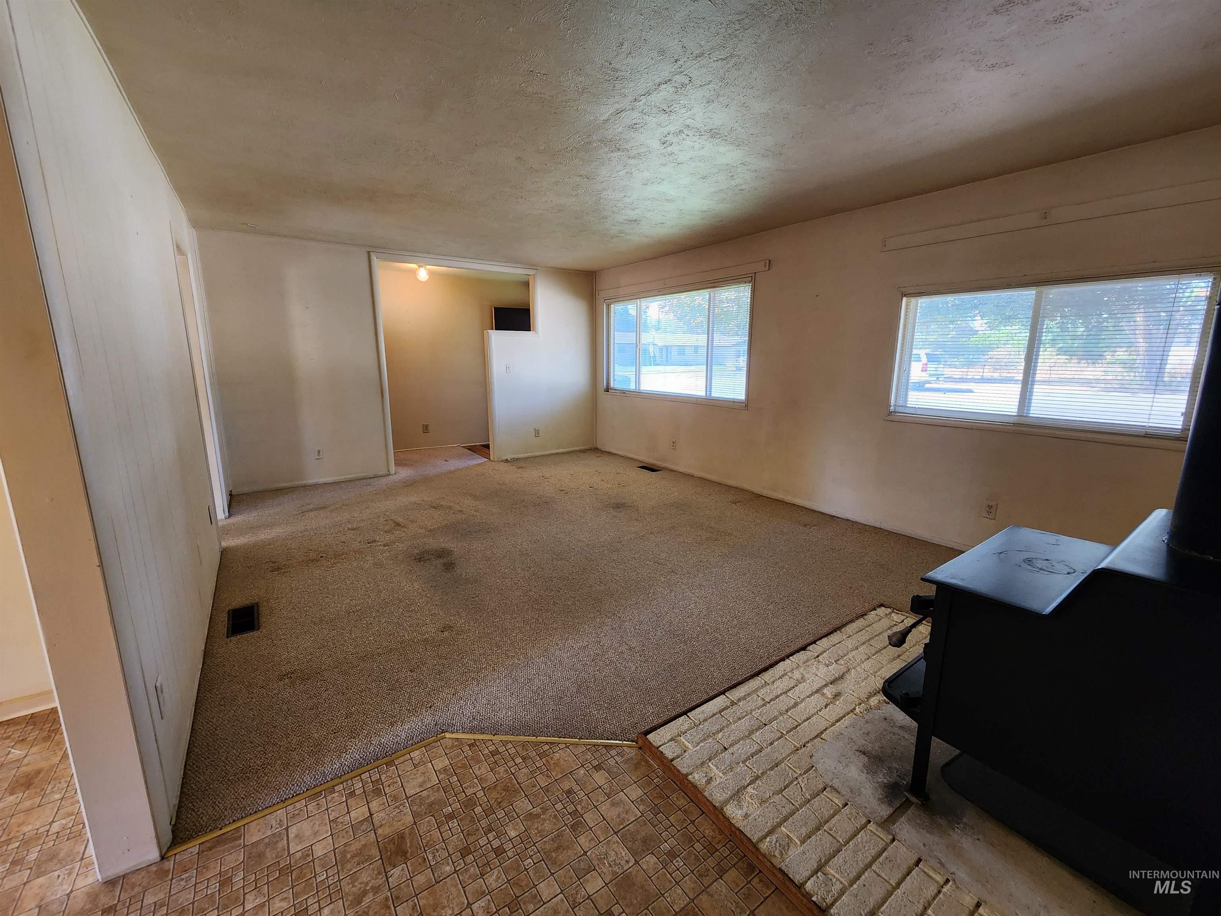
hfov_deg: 106.2
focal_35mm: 13
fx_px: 459
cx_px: 610
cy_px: 458
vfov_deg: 89.9
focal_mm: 2.2
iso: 200
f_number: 2.2
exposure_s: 1/60
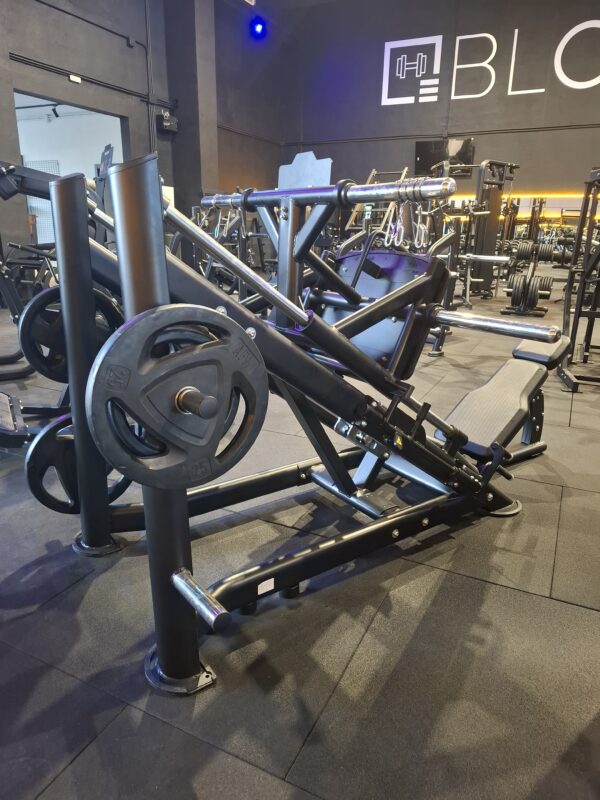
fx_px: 532
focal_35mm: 23
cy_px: 400
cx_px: 300
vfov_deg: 73.9
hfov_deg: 58.9
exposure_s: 1/33
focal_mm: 5.54
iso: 400
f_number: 1.8
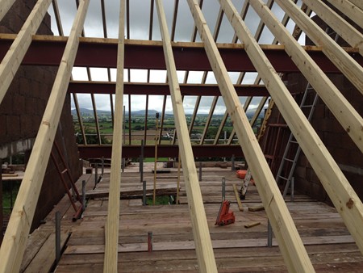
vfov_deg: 40.7
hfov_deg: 52.6
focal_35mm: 35
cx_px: 182
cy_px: 136
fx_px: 367
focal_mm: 4.28
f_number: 2.4
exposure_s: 1/649
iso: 64
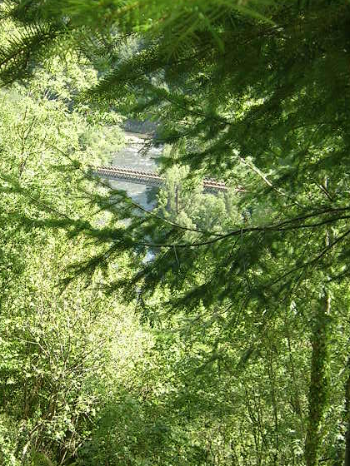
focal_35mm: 64
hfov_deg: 22.8
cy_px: 258
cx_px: 98
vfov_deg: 30.2
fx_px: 863
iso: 50
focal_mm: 5.4
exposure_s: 1/146
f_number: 2.8
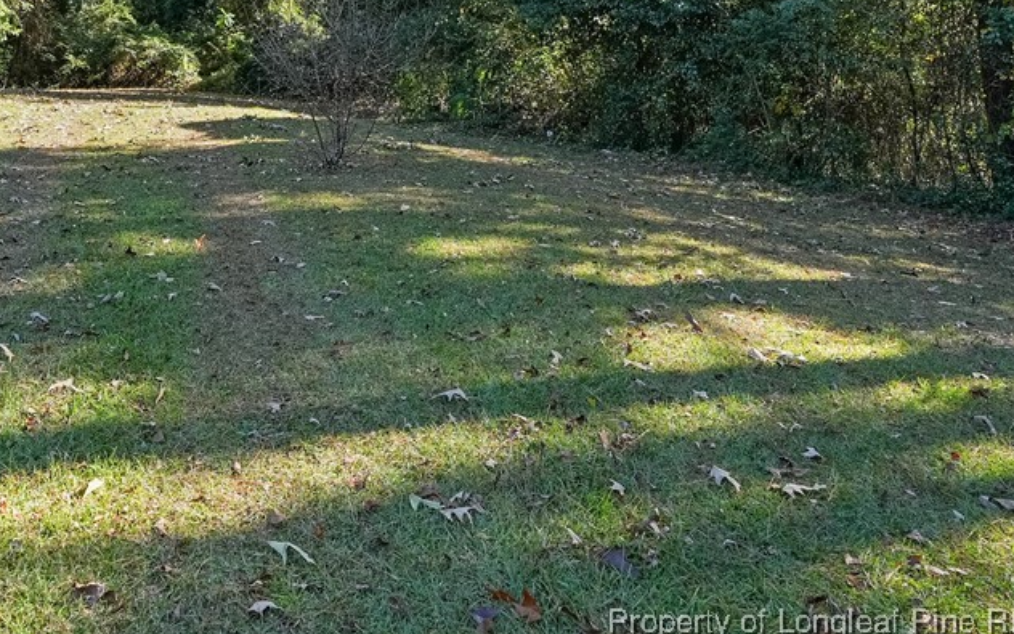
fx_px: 774
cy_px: 74
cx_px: 405
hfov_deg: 65.8
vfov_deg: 41.3
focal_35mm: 28
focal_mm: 16
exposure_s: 1/320
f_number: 5
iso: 500
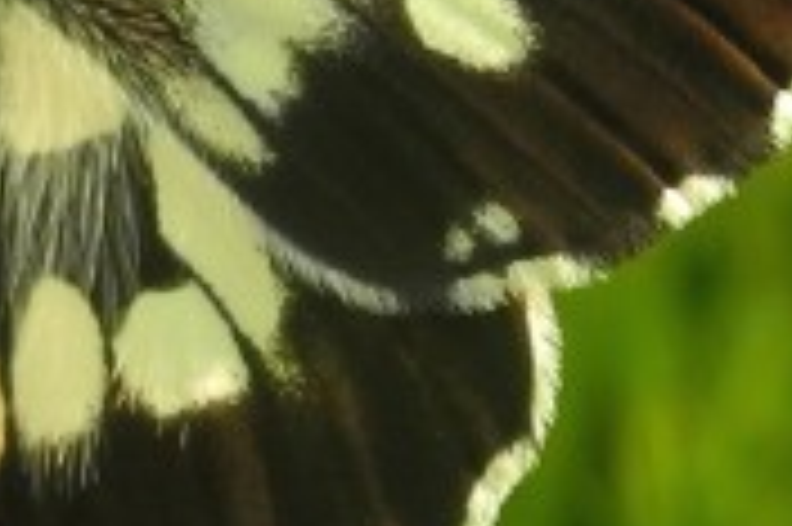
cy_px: 288
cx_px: 112
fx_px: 4660
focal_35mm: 212
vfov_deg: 6.5
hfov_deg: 9.7
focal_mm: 6
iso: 100
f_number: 2.8
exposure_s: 1/500
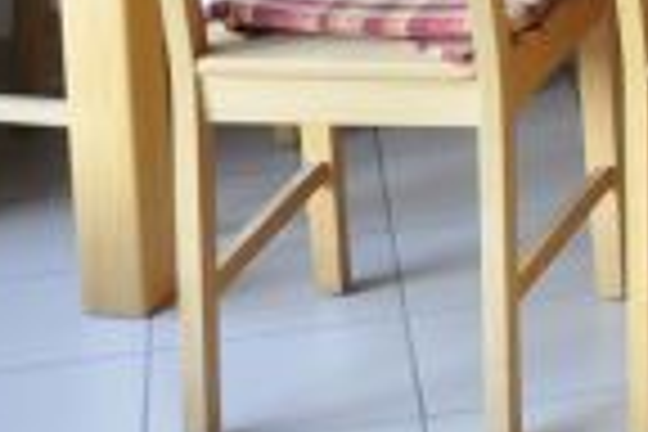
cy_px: -587
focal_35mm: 150
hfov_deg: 11.7
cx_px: 1449
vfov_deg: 8.4
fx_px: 2700
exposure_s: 1/50
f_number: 3.5
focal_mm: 18
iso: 800
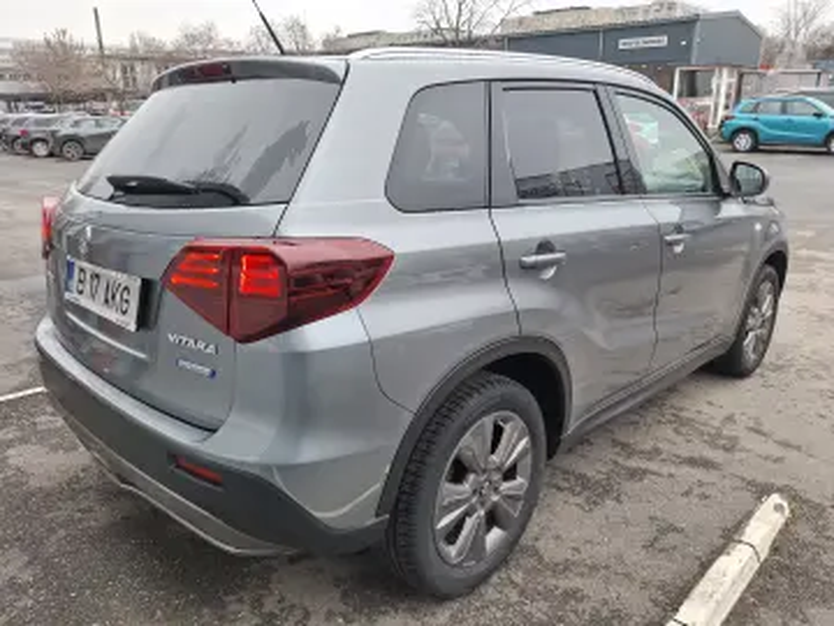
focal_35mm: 25
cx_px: 417
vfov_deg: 54.9
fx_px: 602
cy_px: 313
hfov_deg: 69.4
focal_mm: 4.69
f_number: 1.8
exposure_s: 1/163
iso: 32
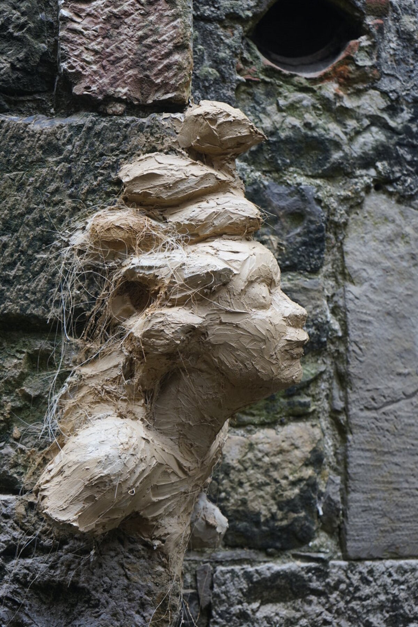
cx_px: 209
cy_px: 314
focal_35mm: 70
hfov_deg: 19.5
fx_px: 1219
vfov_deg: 28.8
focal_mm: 70
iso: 1000
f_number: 5.6
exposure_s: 1/160
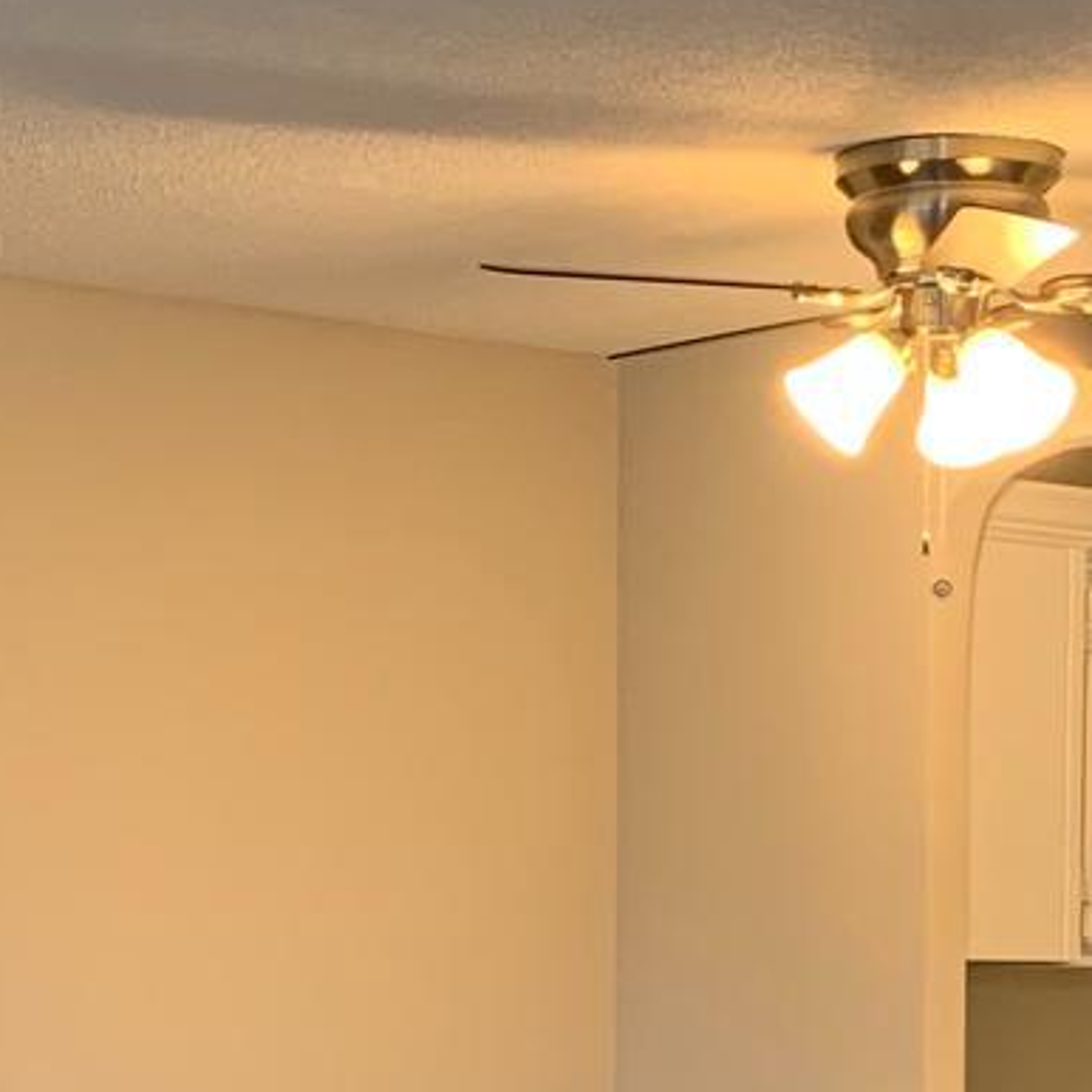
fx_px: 4354
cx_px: 571
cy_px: 1208
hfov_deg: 14.3
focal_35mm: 122
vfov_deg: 14.0
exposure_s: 1/60
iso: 125
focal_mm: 4.25
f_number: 1.8
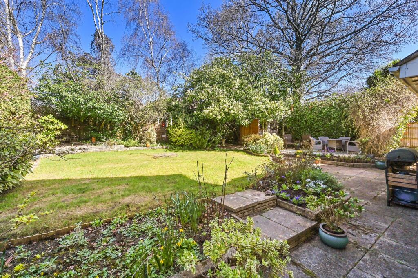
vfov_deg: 81.2
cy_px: 139
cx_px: 209
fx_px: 162
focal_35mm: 14
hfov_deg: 104.3
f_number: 9
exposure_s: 1/640
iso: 400
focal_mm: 14
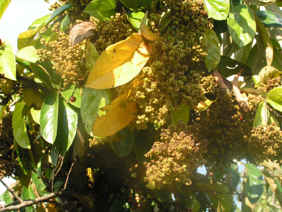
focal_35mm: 76
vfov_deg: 19.4
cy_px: 106
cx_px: 141
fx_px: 619
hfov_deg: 25.7
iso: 50
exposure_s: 1/160
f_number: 4.5
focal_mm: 12.7
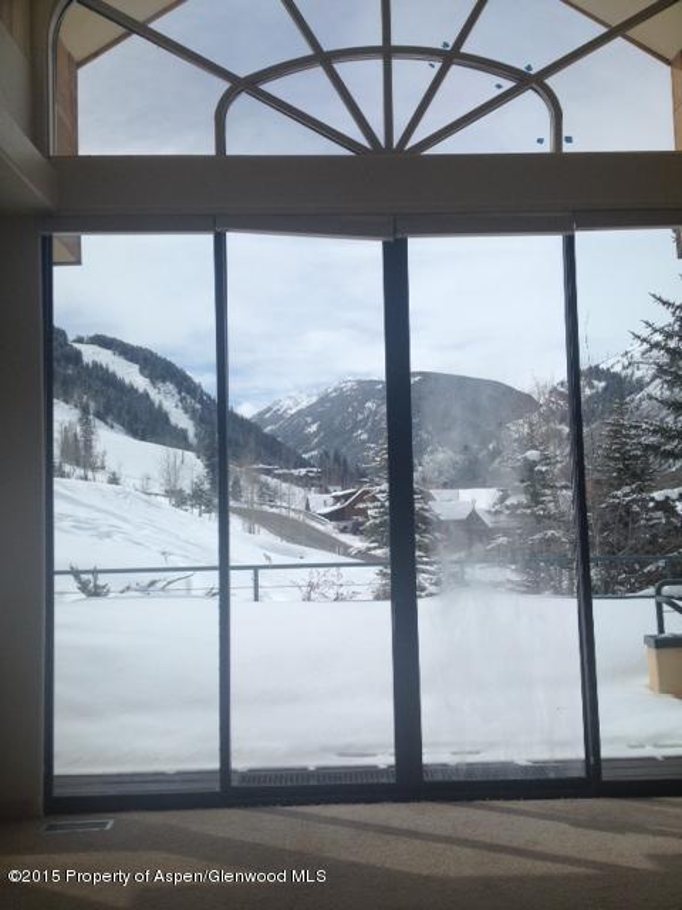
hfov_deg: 40.7
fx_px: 919
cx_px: 341
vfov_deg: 52.6
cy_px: 455
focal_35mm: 35
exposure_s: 1/3690
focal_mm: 4.28
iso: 50
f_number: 2.4
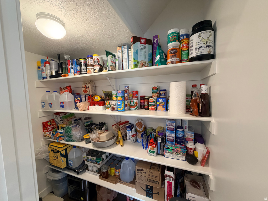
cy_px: 100
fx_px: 108
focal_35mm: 14
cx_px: 134
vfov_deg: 85.7
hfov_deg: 102.1
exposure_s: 1/60
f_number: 2.2
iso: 200
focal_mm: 2.22
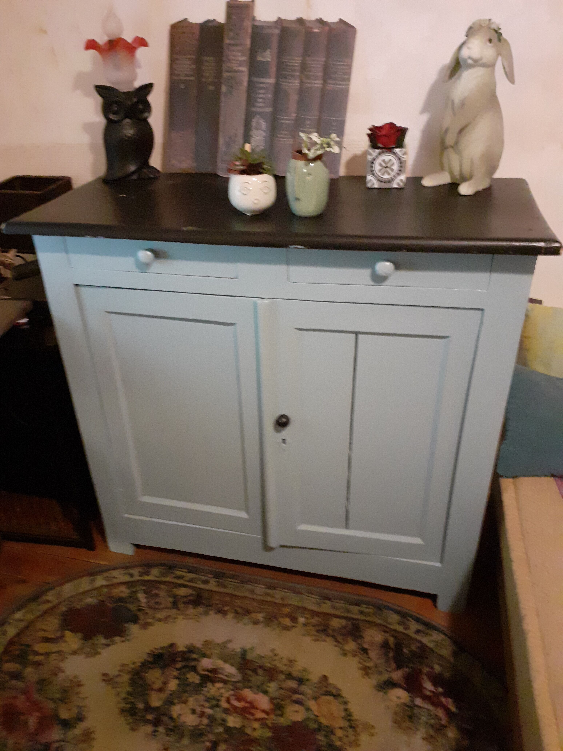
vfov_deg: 65.3
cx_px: 282
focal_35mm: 27
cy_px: 376
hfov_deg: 51.4
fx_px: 586
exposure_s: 1/20
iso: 800
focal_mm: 3.6
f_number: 1.9
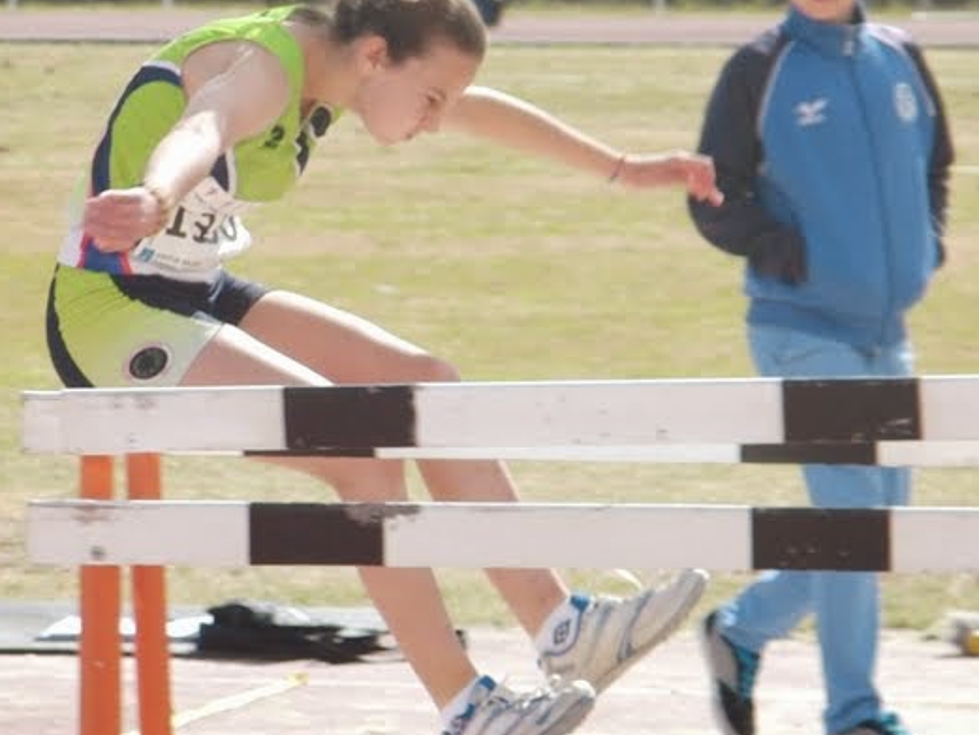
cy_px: 297
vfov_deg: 3.8
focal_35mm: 391
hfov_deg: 5.1
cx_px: 220
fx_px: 11061
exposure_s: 1/500
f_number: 4.3
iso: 100
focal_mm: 35.1
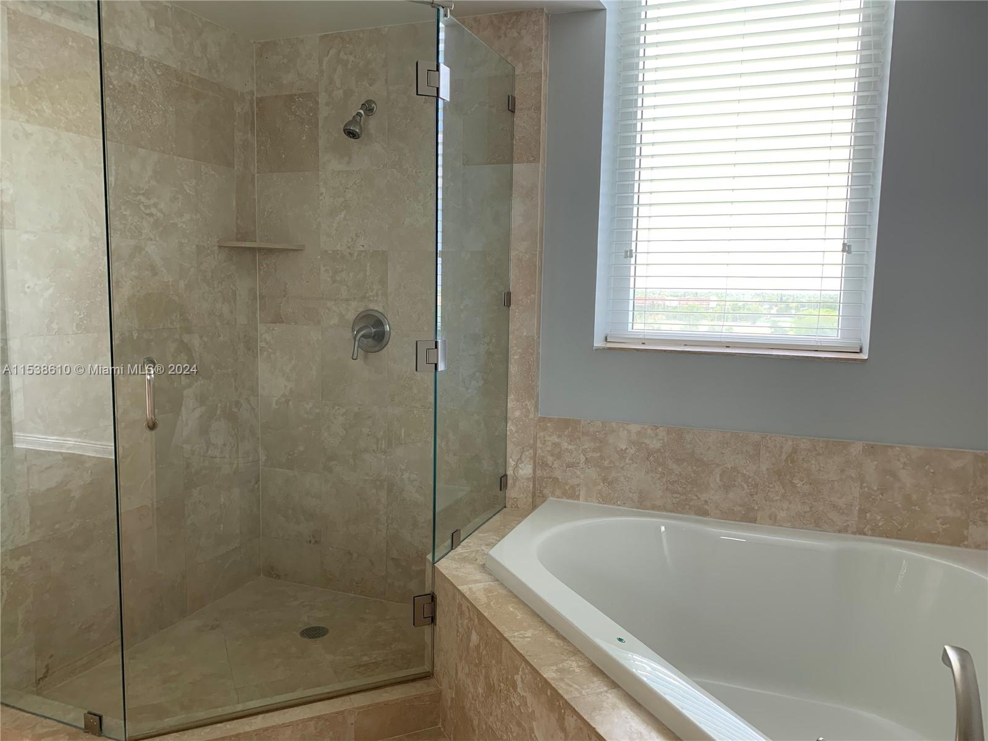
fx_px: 742
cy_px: 370
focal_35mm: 26
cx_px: 494
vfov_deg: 53.1
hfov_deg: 67.3
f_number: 1.8
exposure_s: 1/121
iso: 50
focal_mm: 4.25
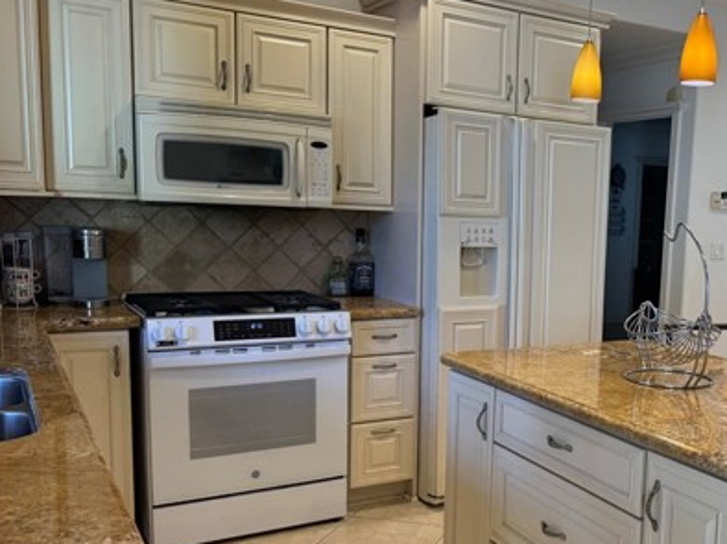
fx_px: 819
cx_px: 578
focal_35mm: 39
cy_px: 328
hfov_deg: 45.6
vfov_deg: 36.6
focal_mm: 6.76
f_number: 1.78
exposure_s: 1/120
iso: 160
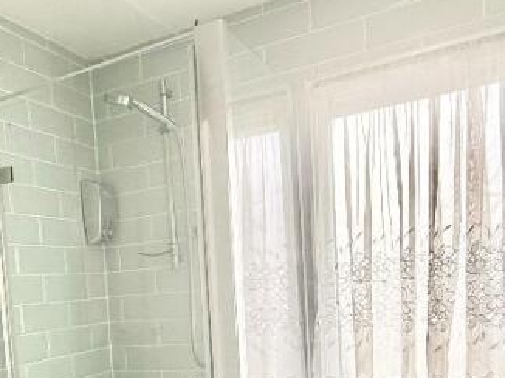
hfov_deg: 39.5
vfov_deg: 30.9
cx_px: 39
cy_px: 361
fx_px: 641
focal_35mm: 44
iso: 200
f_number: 2.2
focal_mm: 2.22
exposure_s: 1/99
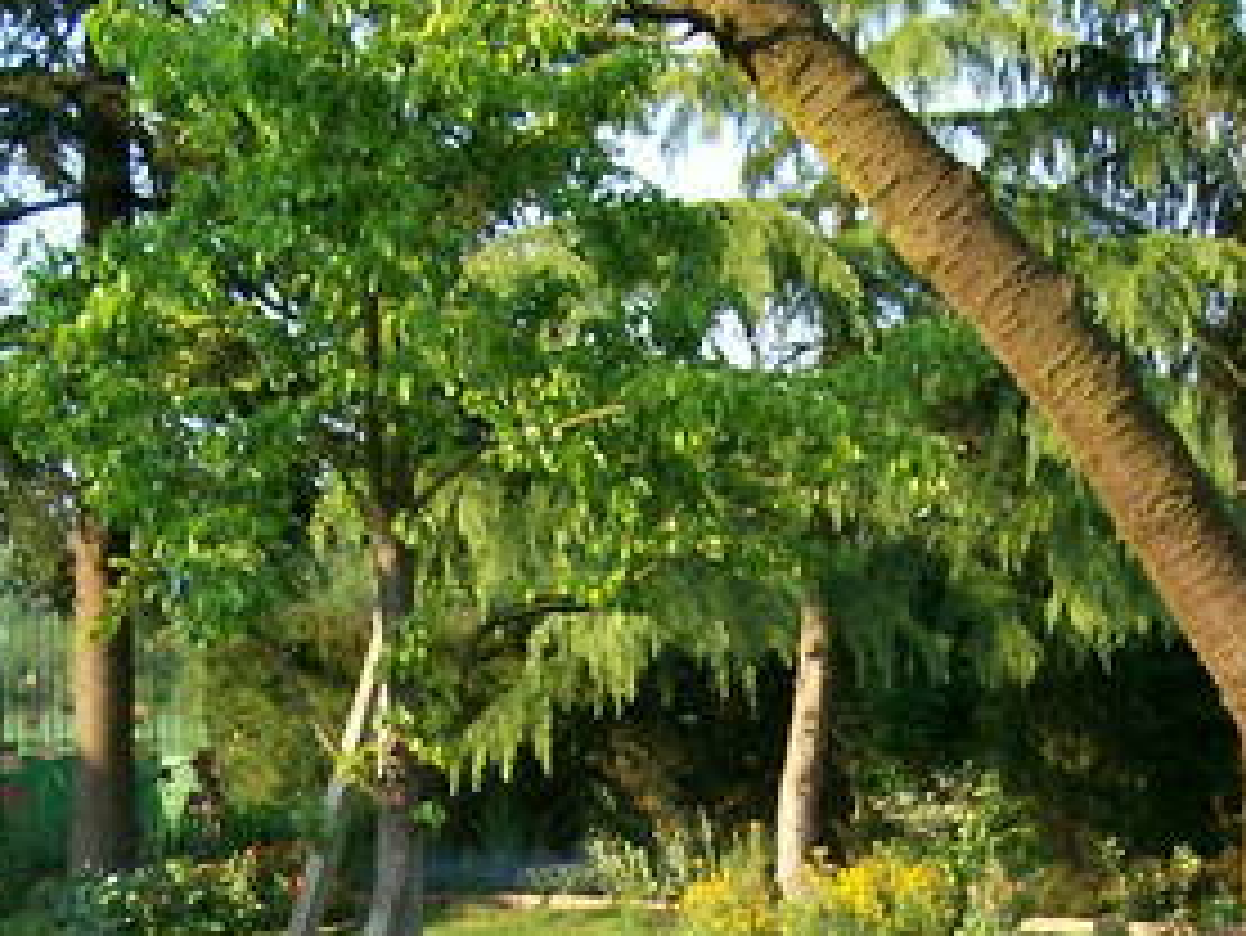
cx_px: 814
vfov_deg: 14.8
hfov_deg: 20.2
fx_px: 3493
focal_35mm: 97
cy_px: 1084
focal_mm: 5.6
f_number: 2.7
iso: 80
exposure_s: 1/303
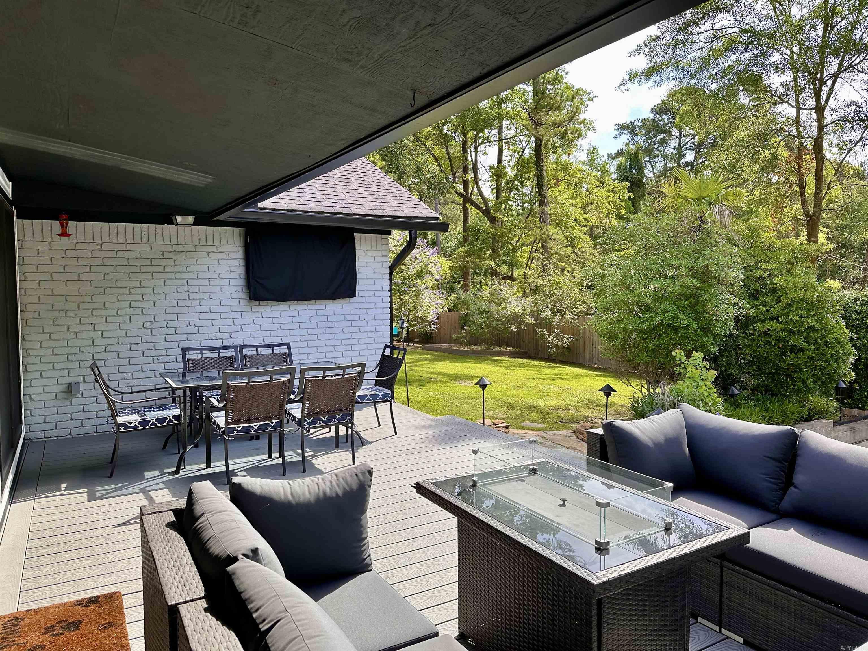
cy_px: 326
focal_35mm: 24
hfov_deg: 71.6
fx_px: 602
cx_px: 434
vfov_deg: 56.8
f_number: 1.78
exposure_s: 1/1009
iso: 80
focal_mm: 6.86
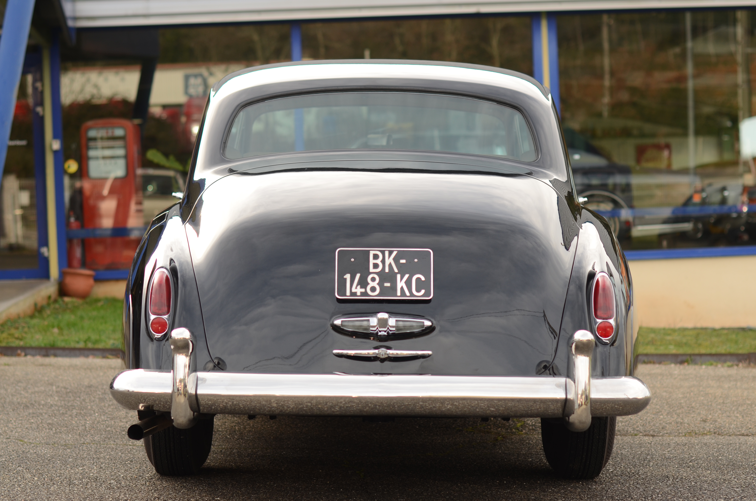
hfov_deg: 27.0
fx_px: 1572
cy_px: 250
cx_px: 378
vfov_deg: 18.1
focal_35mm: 75
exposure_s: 1/640
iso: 160
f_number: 2.5
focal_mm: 50
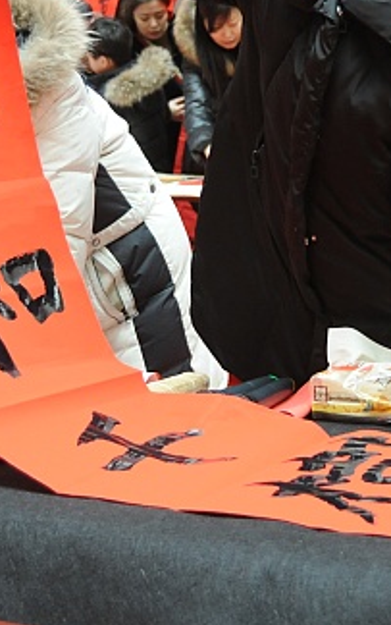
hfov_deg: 14.4
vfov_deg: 22.9
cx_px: 358
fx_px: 1532
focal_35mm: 90
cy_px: 182
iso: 1250
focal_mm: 28
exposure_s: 1/60
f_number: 3.5
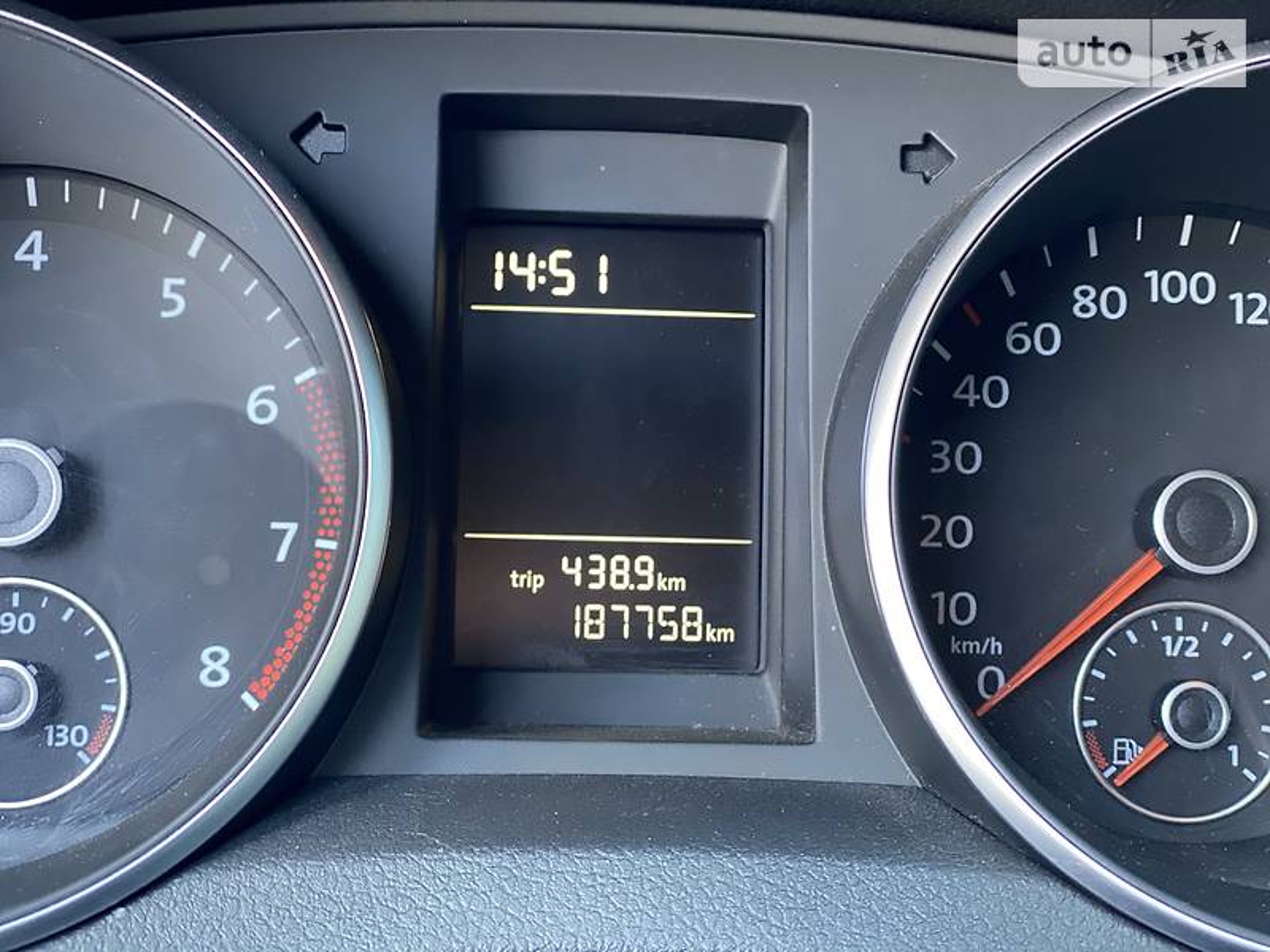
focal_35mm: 52
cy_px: 476
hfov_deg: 36.8
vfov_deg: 28.0
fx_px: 1908
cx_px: 635
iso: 320
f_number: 2
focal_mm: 6
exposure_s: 1/40
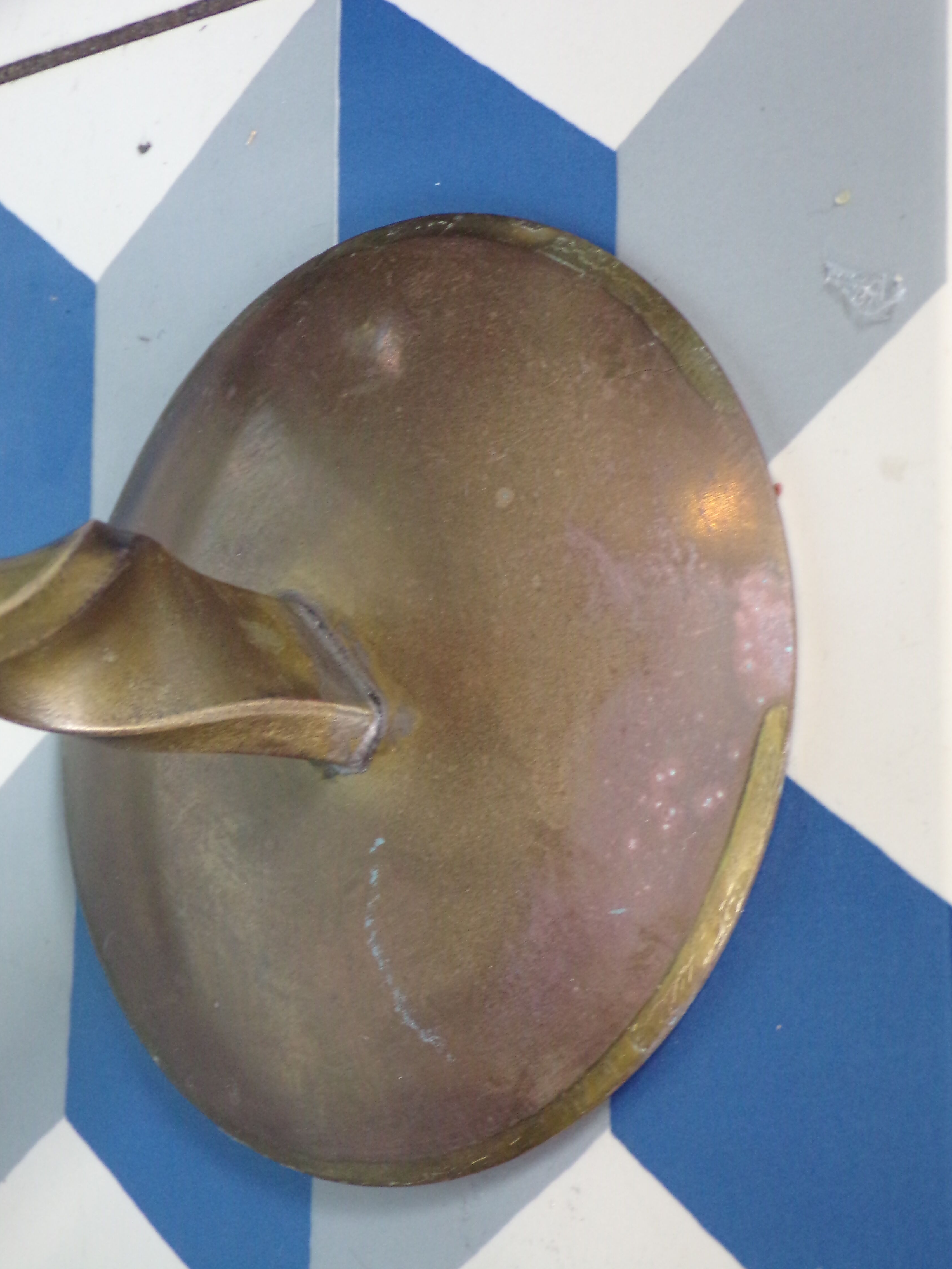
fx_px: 2420
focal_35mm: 66
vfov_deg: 29.4
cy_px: 629
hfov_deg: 22.3
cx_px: 477
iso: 400
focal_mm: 11.6
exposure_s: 1/18
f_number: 3.8
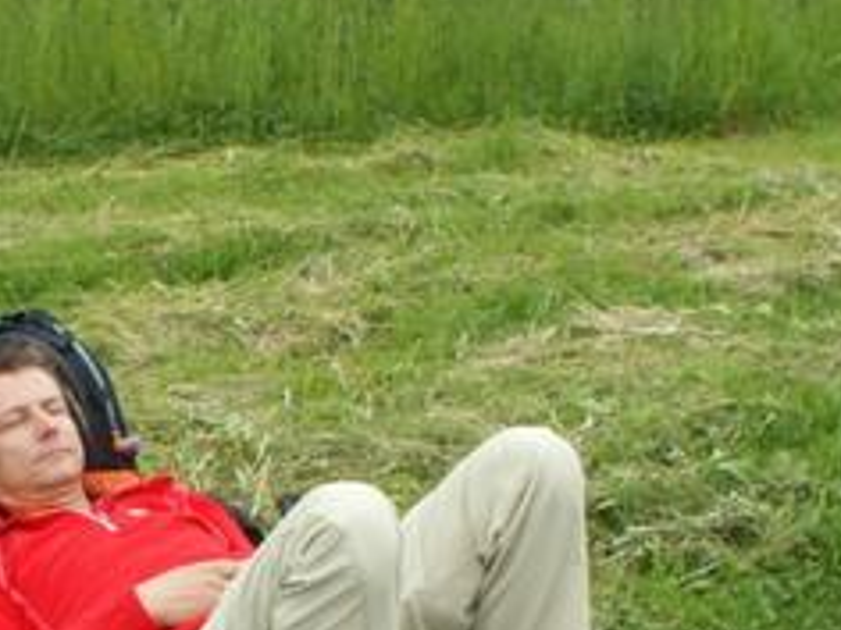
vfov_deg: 15.2
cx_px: 53
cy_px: 651
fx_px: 2308
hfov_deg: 20.2
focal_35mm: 95
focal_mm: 5.86
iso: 50
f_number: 7.1
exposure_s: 1/50
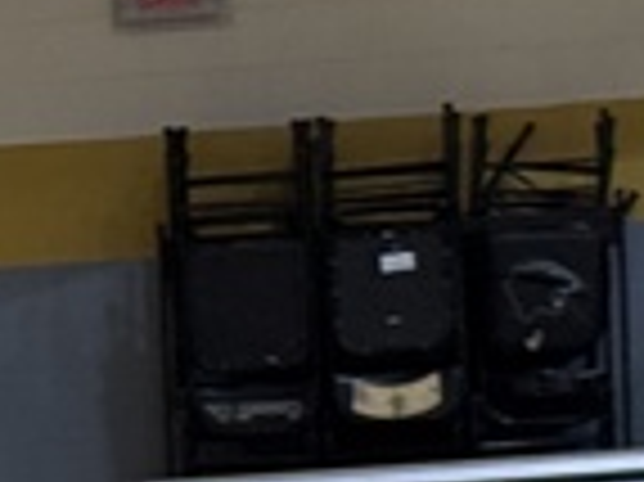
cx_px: -365
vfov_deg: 4.2
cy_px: 1378
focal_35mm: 344
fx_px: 6394
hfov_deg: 5.7
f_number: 1.78
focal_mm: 6.76
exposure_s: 1/120
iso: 125
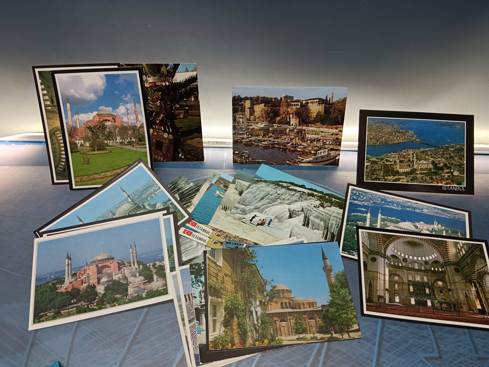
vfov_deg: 53.1
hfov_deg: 67.3
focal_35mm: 26
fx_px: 367
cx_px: 244
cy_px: 184
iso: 428
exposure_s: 1/50
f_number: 1.8
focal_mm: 3.96
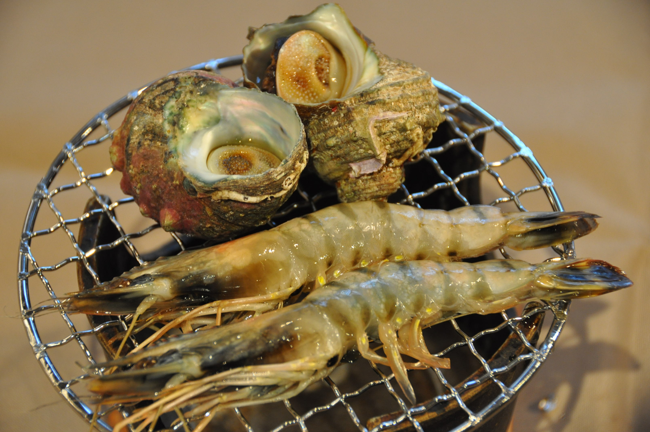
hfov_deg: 15.2
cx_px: 325
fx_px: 2435
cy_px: 216
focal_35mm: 135
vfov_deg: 10.1
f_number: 5.3
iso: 800
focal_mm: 90
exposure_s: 1/30
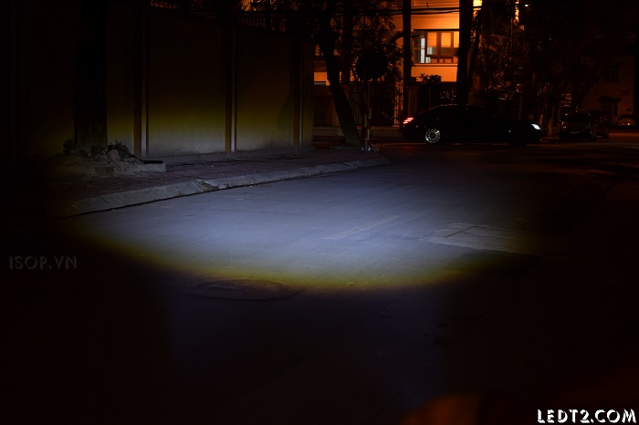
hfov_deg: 37.9
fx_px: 931
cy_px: 212
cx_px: 320
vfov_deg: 25.7
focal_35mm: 52
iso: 250
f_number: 2.5
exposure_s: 1/25
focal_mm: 35
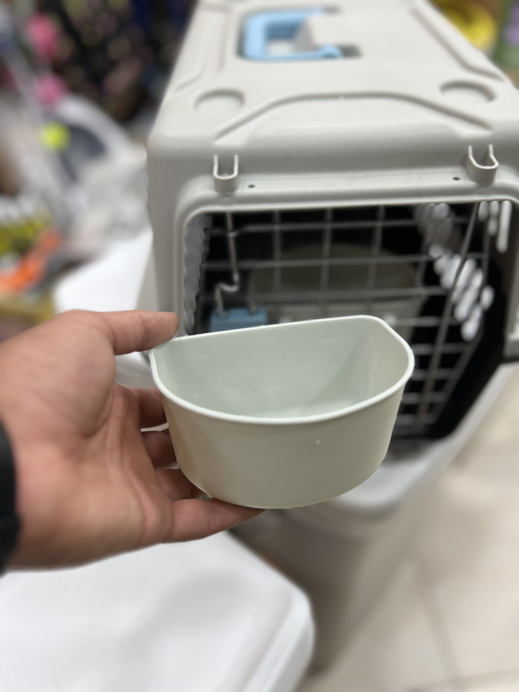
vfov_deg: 67.3
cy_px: 346
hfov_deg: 53.1
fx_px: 520
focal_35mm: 26
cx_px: 260
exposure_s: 1/100
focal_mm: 5.7
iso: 40
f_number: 1.5
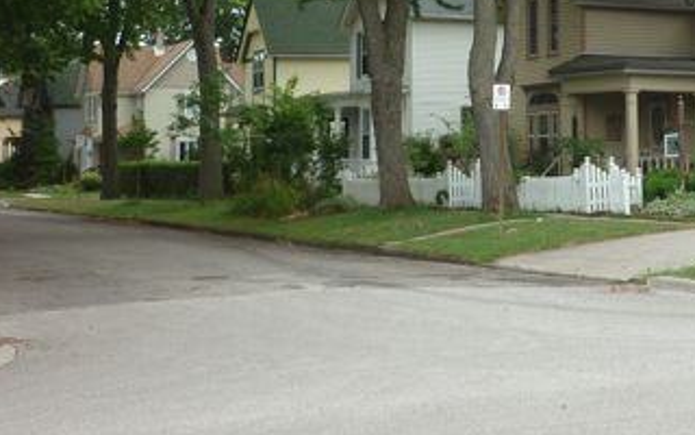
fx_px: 1686
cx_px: 639
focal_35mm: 89
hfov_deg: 22.7
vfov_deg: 14.5
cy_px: 24
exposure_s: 1/250
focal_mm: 6.9
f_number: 3
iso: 80
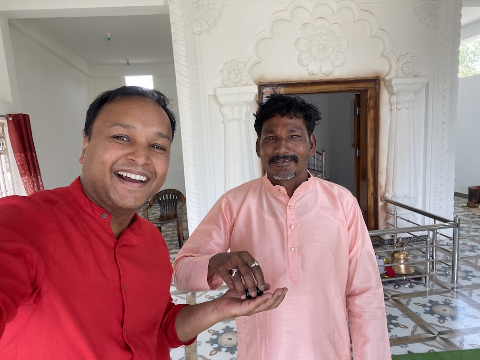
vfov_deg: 58.9
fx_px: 319
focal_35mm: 23
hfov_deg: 73.9
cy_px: 180
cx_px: 240
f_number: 2.2
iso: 100
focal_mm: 2.71
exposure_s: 1/121
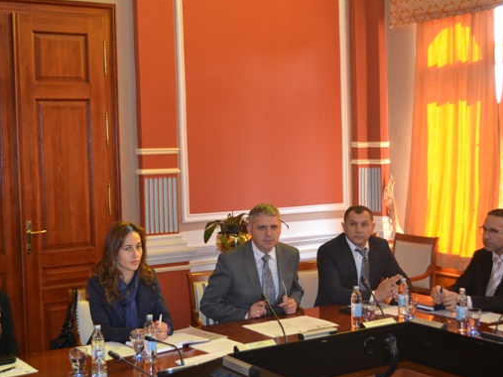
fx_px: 741
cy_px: 181
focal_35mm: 51
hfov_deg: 37.4
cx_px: 221
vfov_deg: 28.5
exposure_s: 1/60
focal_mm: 28
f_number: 4.5
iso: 1250
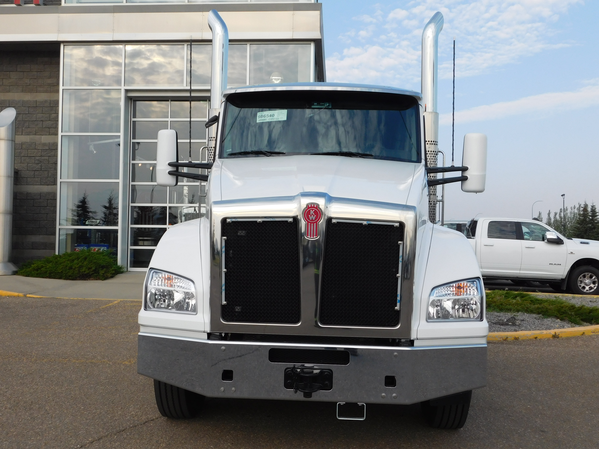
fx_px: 623
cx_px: 300
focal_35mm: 36
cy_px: 224
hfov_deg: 51.4
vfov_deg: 39.7
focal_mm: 6.3
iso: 125
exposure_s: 1/640
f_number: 3.5
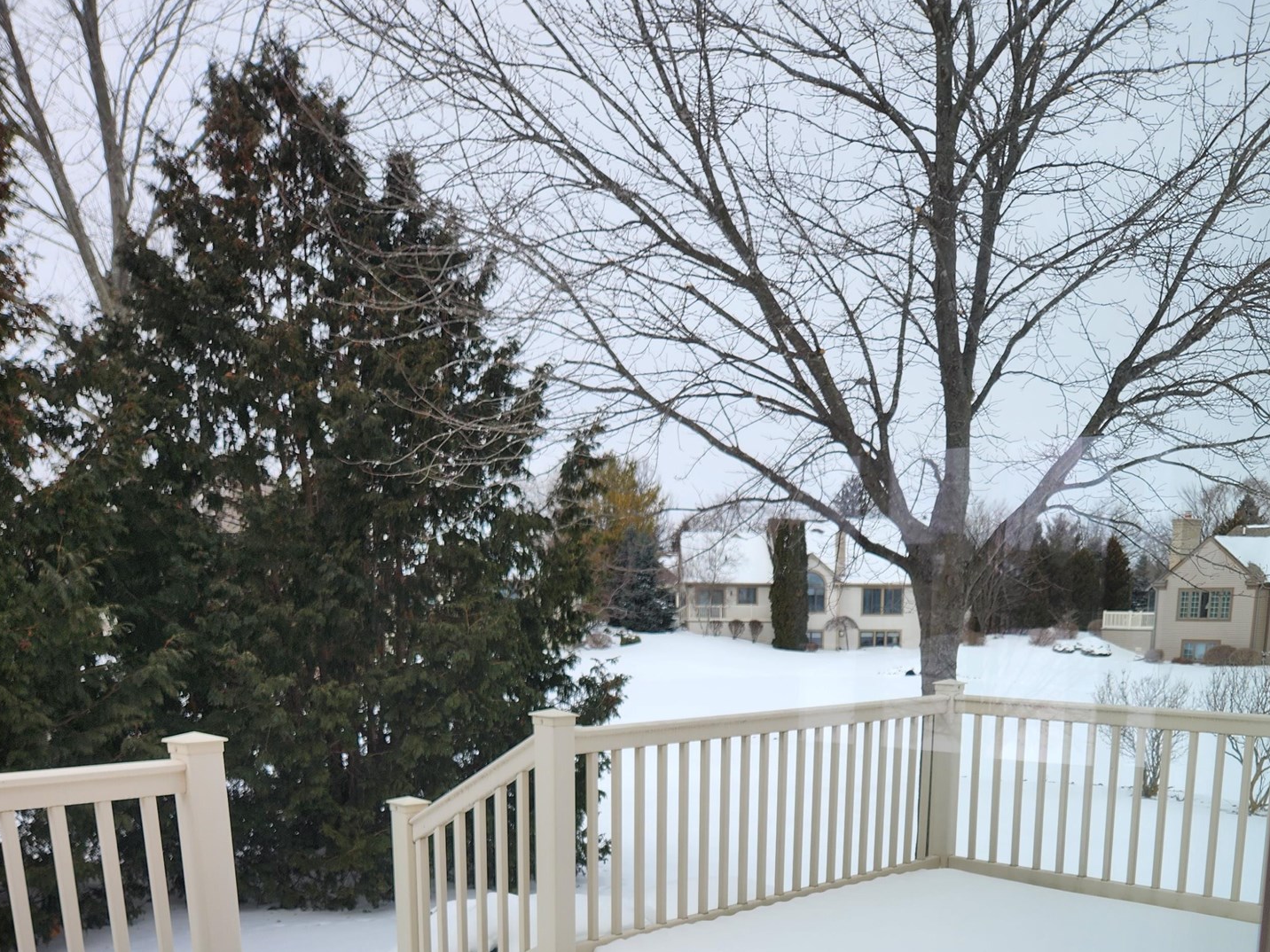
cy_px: 963
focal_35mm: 37
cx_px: 752
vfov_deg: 34.9
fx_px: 1357
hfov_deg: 49.9
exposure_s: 1/917
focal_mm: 5.4
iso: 20
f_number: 1.8
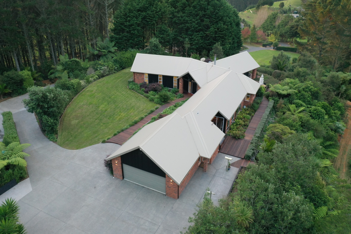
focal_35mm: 28
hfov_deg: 65.5
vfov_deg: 46.4
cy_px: 117
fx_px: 273
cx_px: 176
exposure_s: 1/15
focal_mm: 10.26
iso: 800
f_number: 8
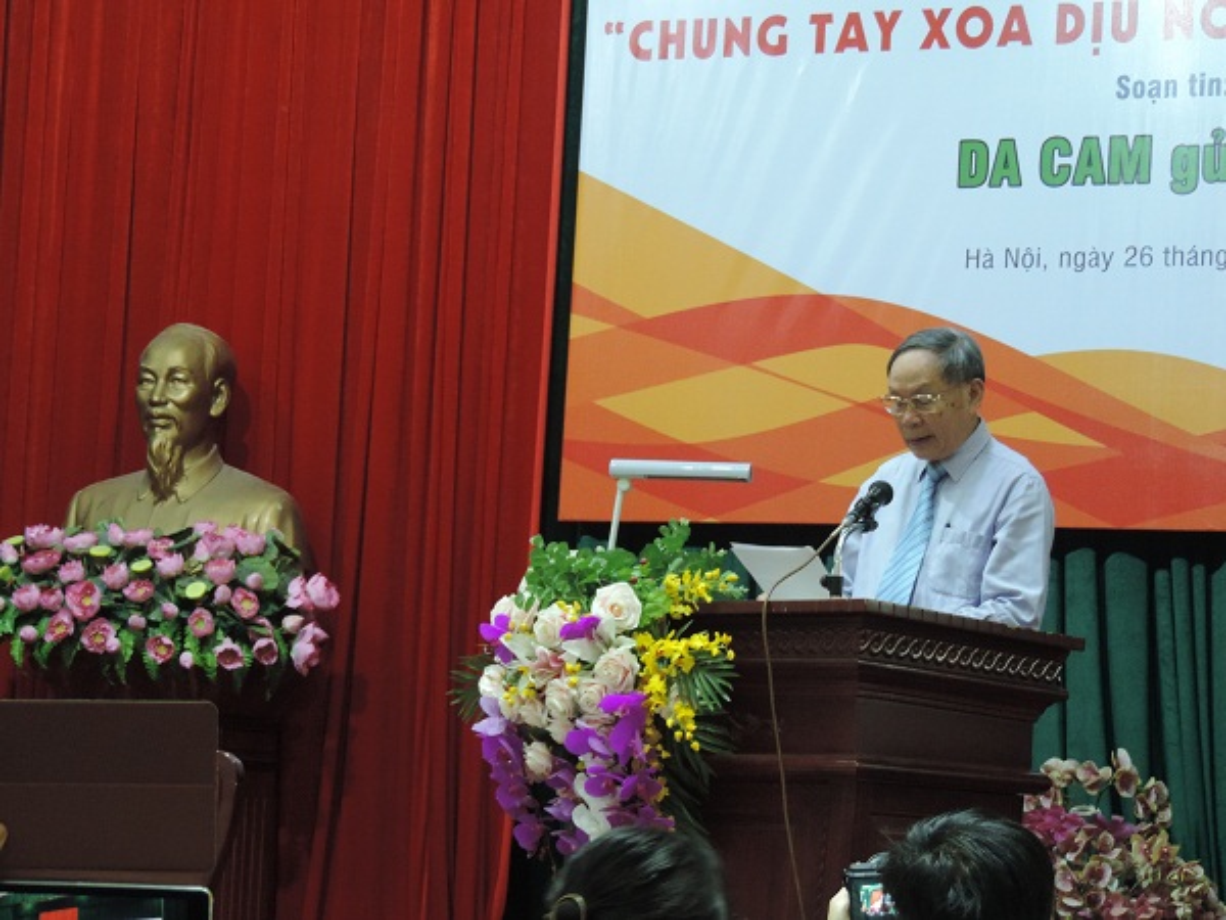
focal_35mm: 120
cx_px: 613
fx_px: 4250
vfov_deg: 12.3
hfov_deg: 16.4
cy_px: 460
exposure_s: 1/20
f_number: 4.2
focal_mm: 21.4
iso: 800
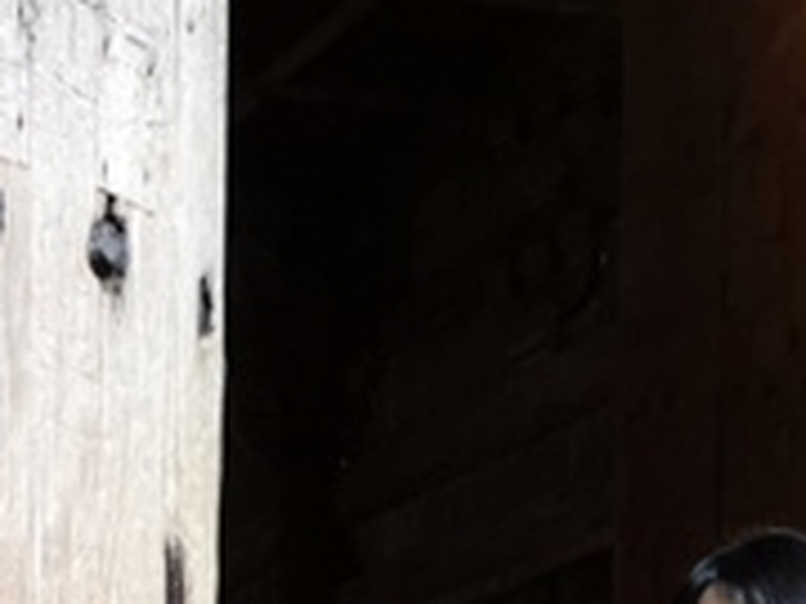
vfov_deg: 11.0
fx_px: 2794
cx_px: -394
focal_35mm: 120
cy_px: 1297
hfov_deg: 15.2
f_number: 1.8
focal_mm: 3.95
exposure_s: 1/50
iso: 500
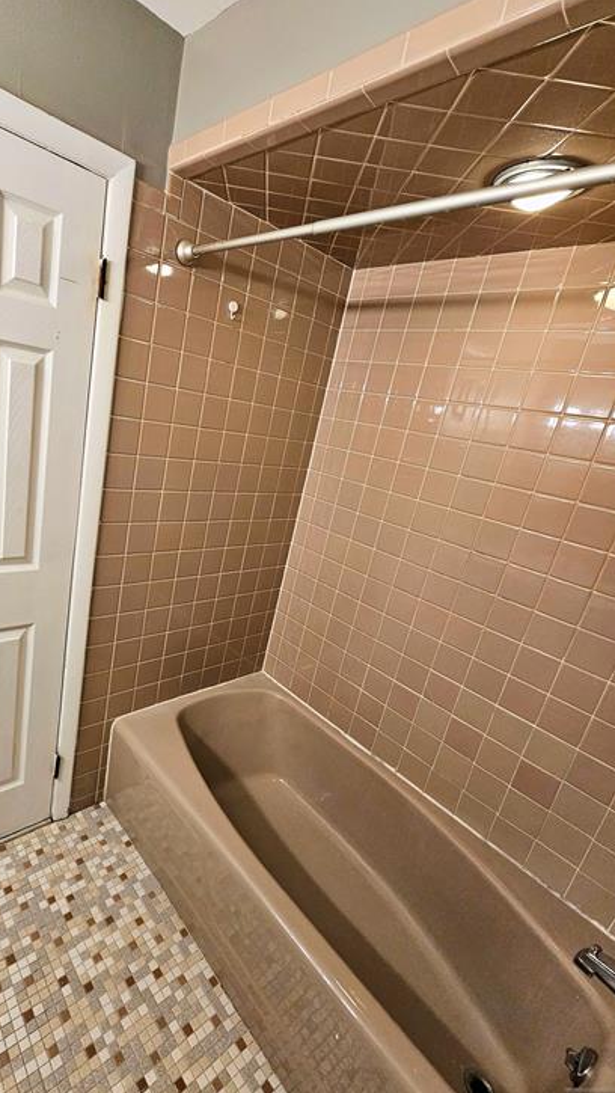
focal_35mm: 15
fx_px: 435
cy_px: 550
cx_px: 217
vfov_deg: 103.0
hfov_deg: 69.0
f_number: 2.2
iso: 200
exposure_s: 1/60
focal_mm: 2.2
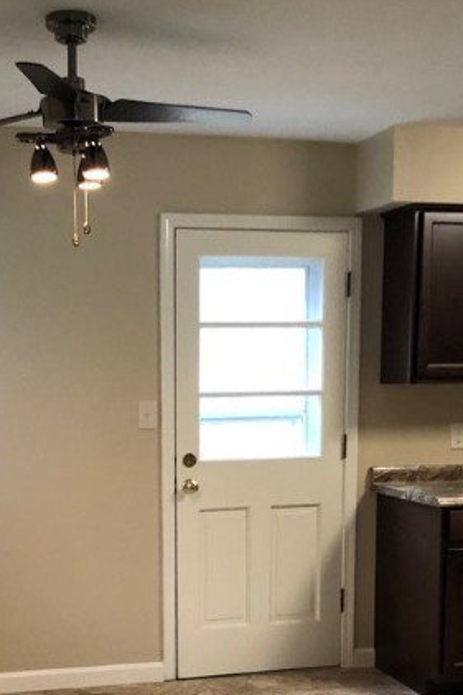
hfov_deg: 25.4
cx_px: 152
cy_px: 532
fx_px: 1023
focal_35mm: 53
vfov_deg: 36.5
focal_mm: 3.99
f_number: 1.8
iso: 64
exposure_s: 1/15
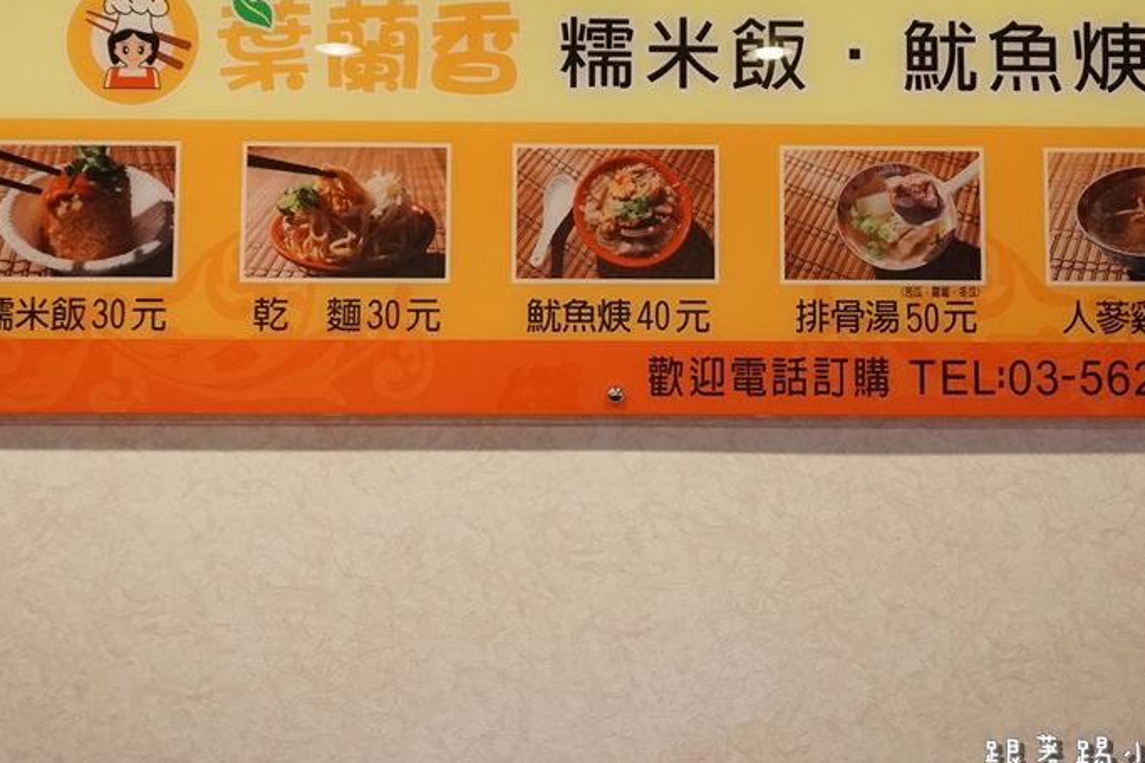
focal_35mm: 54
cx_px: 607
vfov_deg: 24.9
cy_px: 224
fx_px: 1717
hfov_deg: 36.9
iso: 2000
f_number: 4.5
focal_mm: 24
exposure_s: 1/160
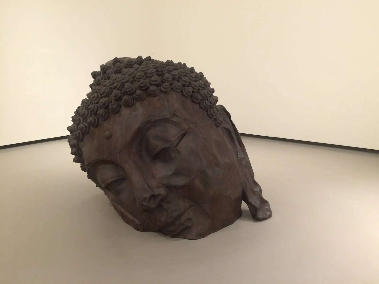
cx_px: 190
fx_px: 318
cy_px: 142
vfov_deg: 48.2
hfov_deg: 61.7
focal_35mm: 29
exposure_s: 1/33
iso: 250
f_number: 2.2
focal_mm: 4.15
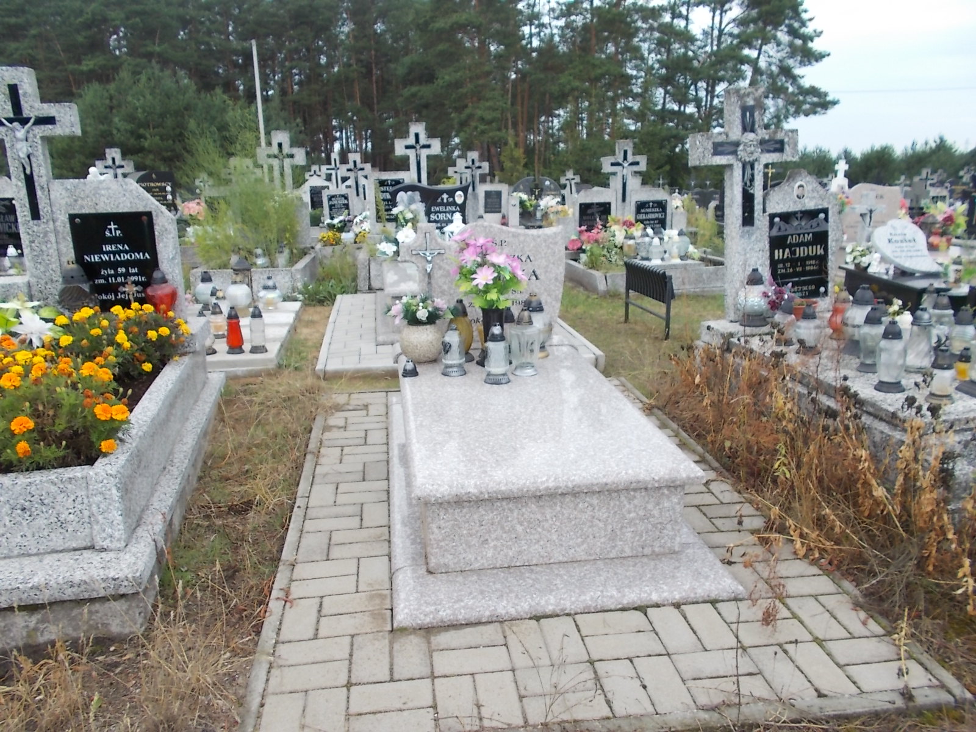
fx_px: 733
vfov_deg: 53.1
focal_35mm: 26
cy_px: 366
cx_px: 488
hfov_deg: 67.3
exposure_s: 1/250
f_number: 3.2
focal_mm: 4.6
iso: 80
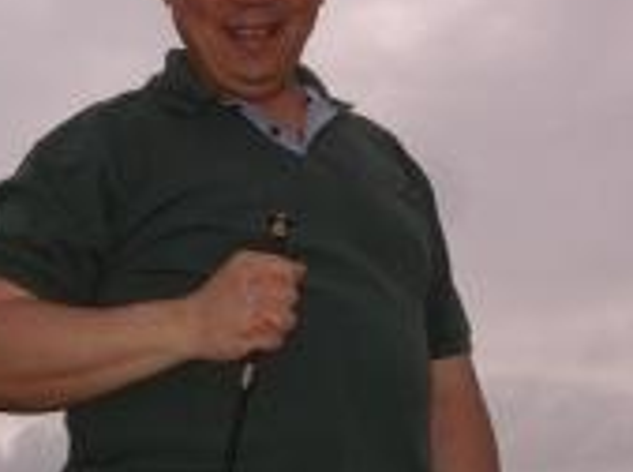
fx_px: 1843
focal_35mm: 101
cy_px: 150
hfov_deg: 19.5
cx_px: 247
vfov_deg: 14.6
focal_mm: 5.8
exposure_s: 1/500
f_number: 4.8
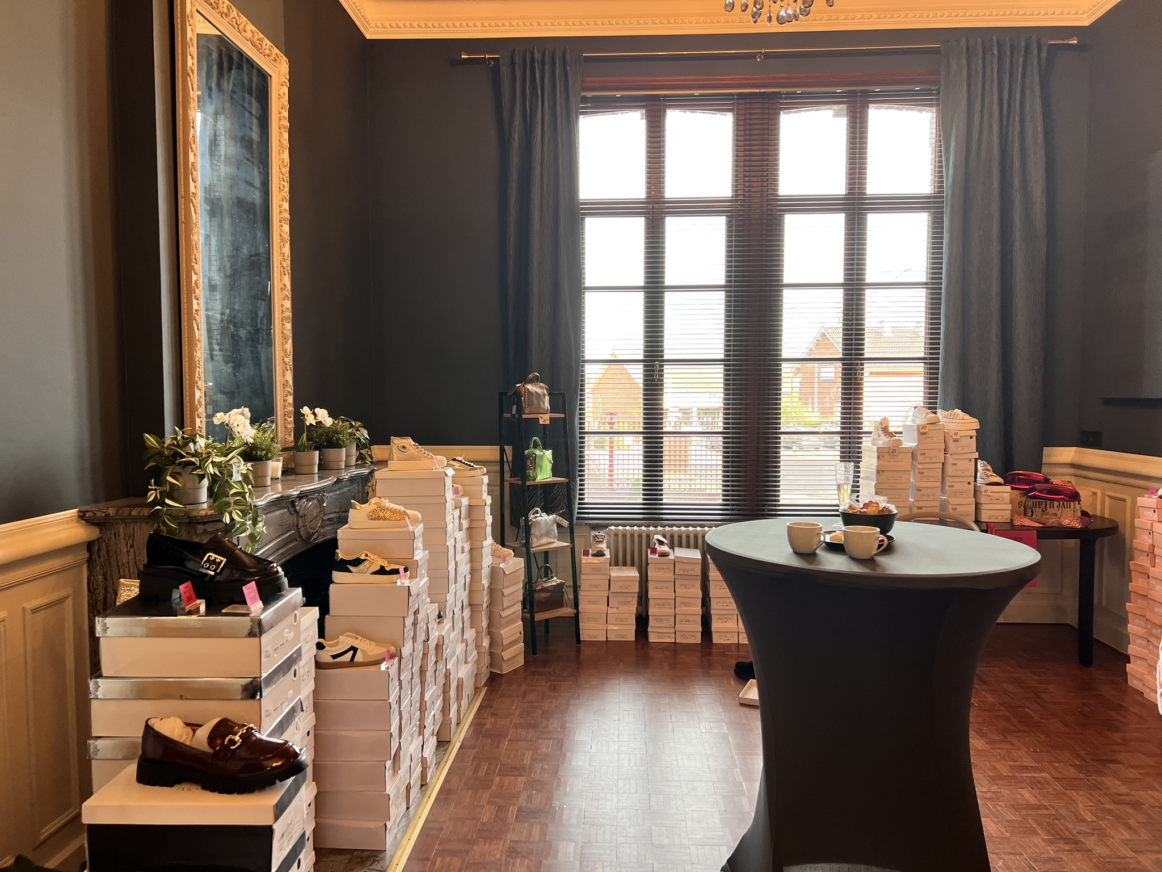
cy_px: 436
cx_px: 581
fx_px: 873
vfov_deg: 53.1
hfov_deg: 67.3
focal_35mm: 26
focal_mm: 5.7
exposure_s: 1/121
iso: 100
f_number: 1.5
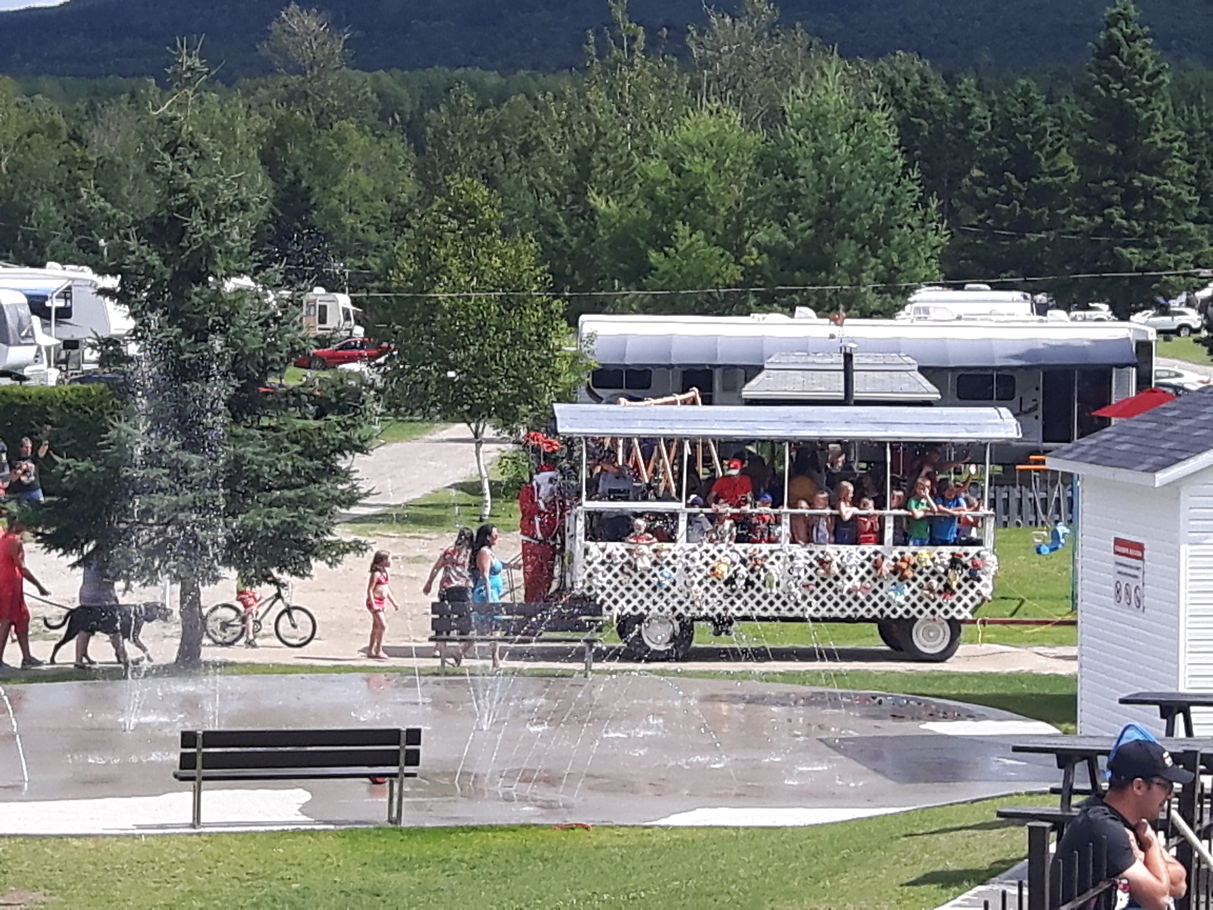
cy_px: 455
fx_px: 1086
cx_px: 606
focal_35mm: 31
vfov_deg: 45.4
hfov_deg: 58.4
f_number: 1.9
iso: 40
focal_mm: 3.7
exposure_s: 1/1203
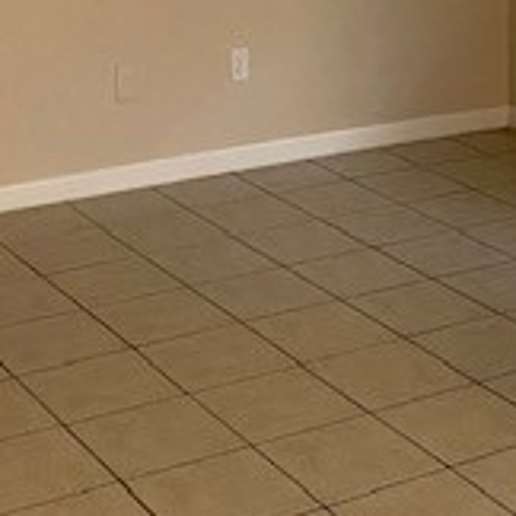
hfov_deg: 19.0
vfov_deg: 18.5
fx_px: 1535
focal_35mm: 91
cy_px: -25
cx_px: 354
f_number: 1.8
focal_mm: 4.25
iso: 400
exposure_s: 1/40
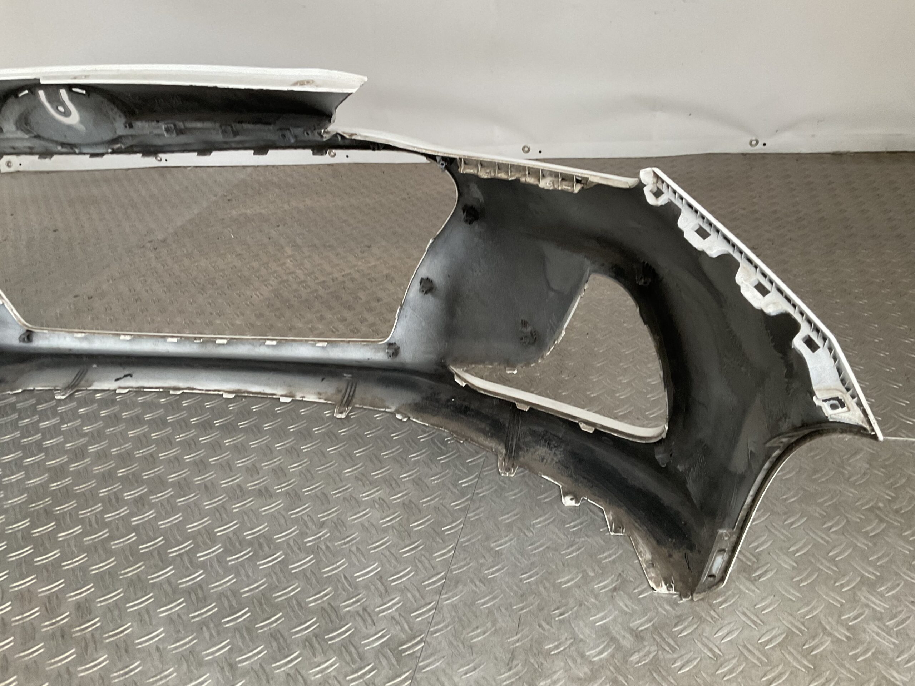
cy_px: 343
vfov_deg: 48.2
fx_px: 767
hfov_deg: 61.7
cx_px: 458
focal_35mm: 29
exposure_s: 1/50
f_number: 1.8
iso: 125
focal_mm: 3
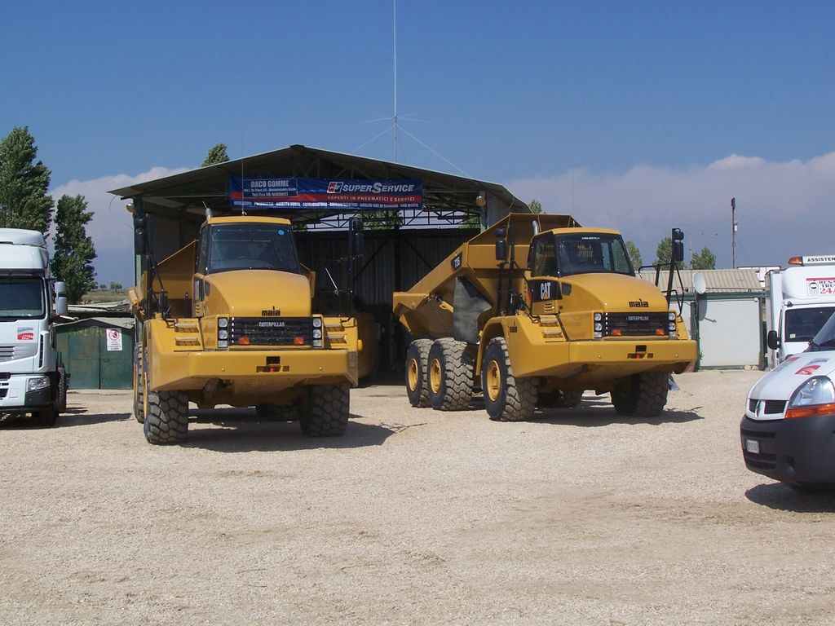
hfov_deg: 38.2
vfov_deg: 29.1
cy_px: 313
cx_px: 418
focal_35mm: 50
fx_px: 1206
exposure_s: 1/500
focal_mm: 8.6
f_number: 6.7
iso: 80
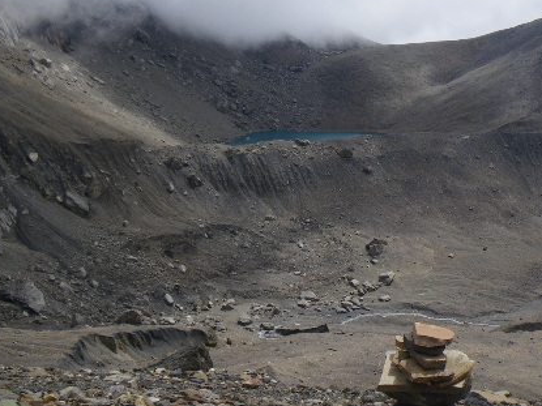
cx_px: 321
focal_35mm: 54
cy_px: 128
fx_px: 845
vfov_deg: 26.8
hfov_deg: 35.4
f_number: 4.2
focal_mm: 5
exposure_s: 1/800
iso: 50
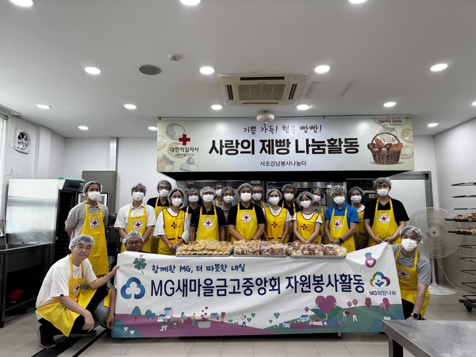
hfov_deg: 71.6
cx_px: 238
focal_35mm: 24
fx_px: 330
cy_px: 178
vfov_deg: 56.8
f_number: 1.78
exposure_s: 1/124
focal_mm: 6.76
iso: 80
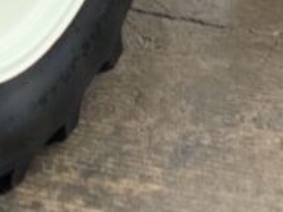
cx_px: -57
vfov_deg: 8.7
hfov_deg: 11.7
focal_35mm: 166
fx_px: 1356
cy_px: -117
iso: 64
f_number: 1.8
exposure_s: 1/108
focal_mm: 3
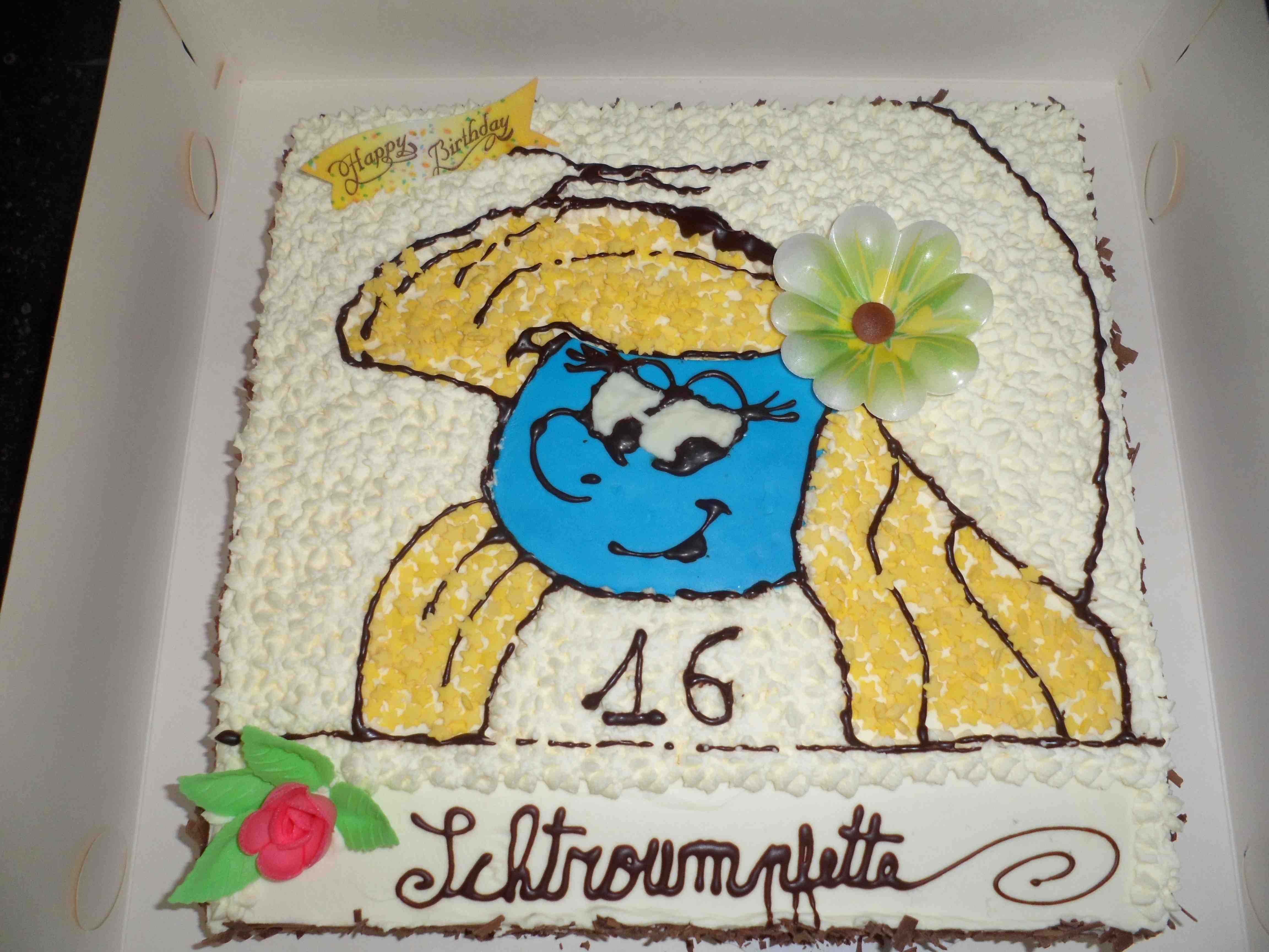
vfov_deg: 53.1
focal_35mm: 26
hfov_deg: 67.3
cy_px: 476
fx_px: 953
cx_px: 634
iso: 100
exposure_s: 1/45
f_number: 3.3
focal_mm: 4.9
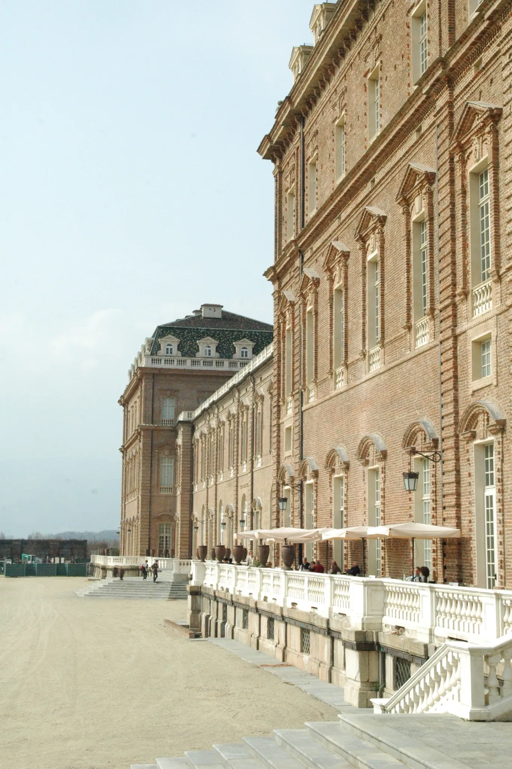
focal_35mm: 57
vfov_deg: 35.1
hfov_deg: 23.7
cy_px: 384
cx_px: 256
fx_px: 1218
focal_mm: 38
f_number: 14
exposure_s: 1/1000
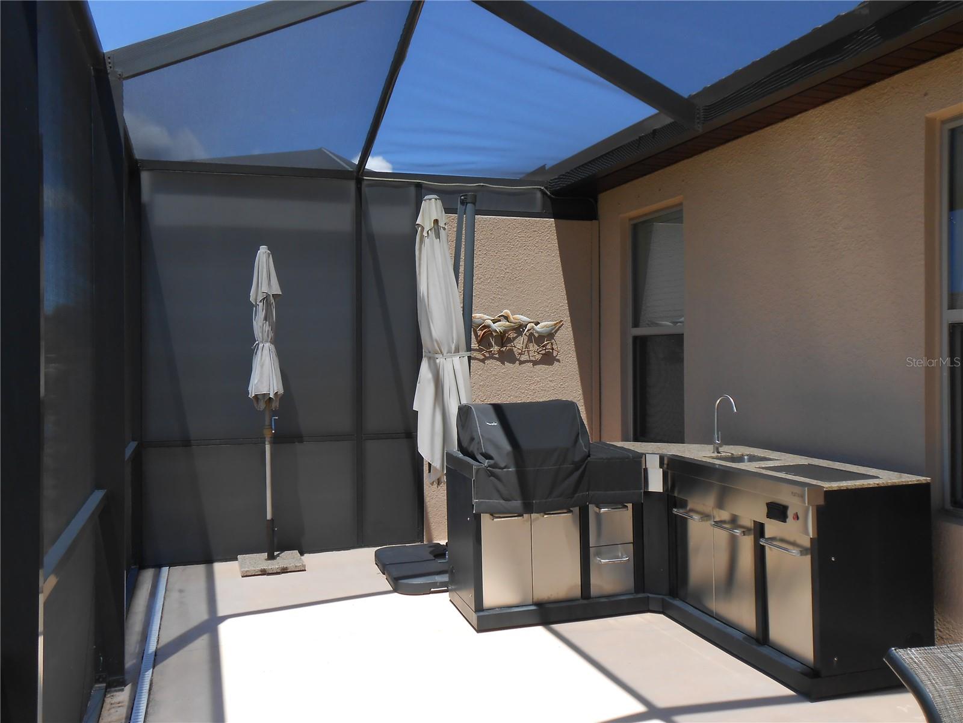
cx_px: 482
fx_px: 835
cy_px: 362
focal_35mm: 30
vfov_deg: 46.8
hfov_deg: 60.0
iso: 80
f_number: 3.8
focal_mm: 5.3
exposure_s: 1/320
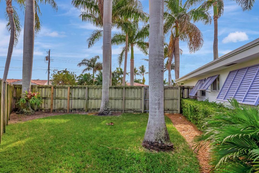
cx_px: 123
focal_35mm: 18
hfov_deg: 89.9
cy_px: 96
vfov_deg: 67.2
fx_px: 130
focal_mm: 10
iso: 500
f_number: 8
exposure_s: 1/1600
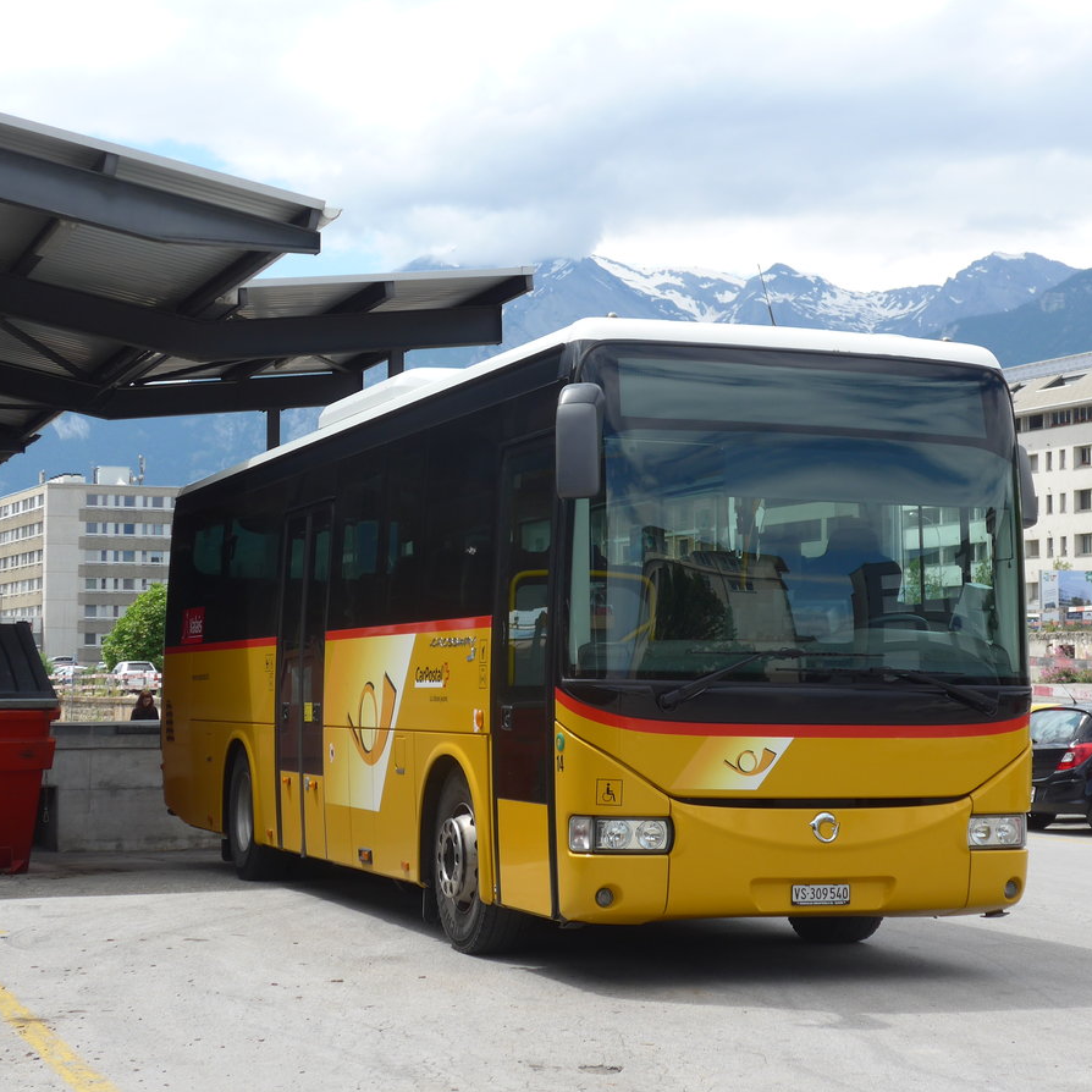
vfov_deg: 24.7
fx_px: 2498
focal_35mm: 70
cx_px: 606
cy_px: 548
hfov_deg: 24.6
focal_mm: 12
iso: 80
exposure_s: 1/800
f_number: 3.5
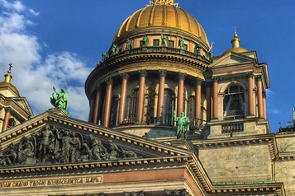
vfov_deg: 24.6
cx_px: 143
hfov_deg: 36.9
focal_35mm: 54
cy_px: 160
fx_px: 442
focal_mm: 4.15
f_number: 2.2
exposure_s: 1/1202
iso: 25
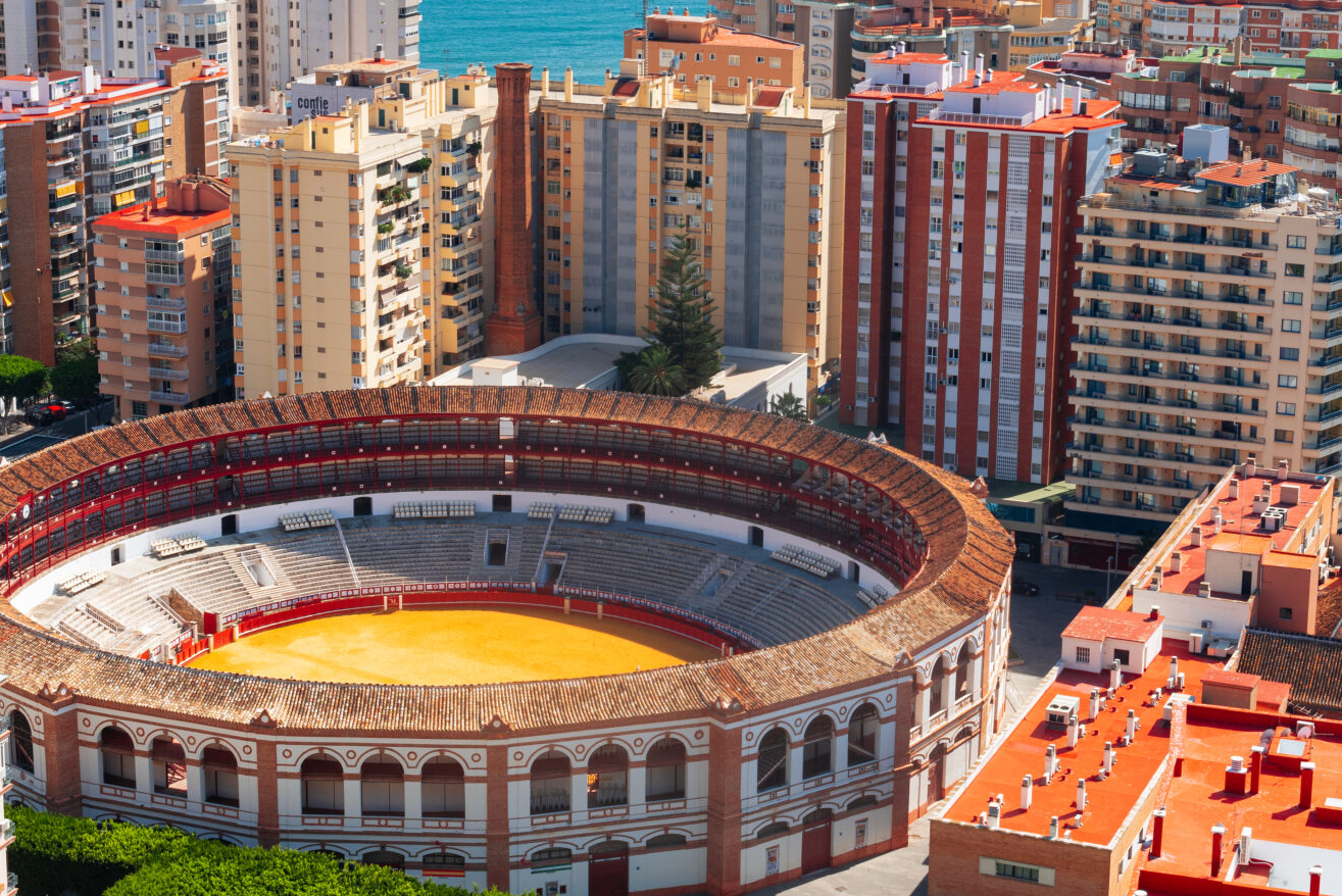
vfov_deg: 18.4
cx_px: 579
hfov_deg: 27.3
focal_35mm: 74
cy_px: 352
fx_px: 2760
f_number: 11
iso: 100
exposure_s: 1/25
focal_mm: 38
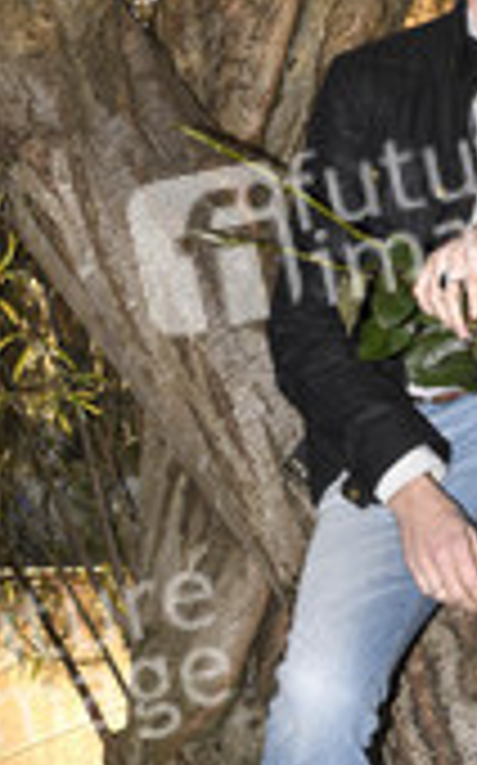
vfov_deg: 18.1
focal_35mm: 115
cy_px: 454
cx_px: 490
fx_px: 2396
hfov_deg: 11.2
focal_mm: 48
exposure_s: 1/125
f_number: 8
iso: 320
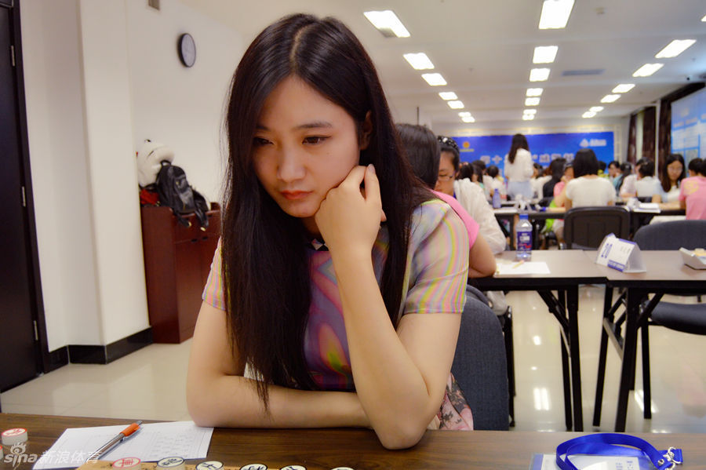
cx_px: 353
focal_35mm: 27
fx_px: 529
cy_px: 235
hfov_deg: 67.4
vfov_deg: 47.9
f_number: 3.5
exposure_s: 1/60
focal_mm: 18
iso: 400
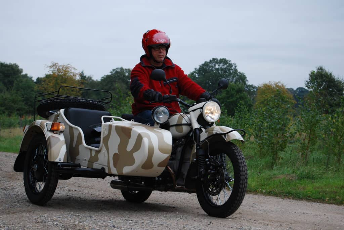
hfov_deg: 24.6
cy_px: 115
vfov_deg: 16.6
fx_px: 789
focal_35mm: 82
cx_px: 172
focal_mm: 55
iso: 280
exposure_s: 1/500
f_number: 5.6
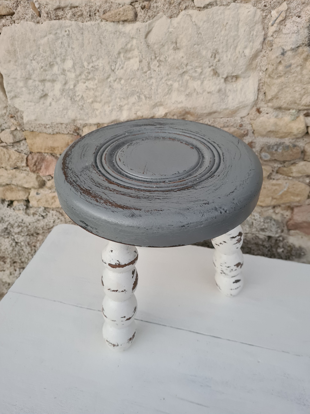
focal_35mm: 26
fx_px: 310
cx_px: 155
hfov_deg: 53.1
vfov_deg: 67.3
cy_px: 207
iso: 640
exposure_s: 1/50
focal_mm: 5.4
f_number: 1.8
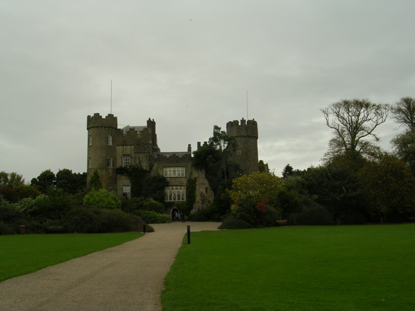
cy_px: 156
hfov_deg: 49.0
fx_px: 456
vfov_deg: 37.7
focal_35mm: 38
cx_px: 208
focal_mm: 5.8
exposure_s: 1/132
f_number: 5.6
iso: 50
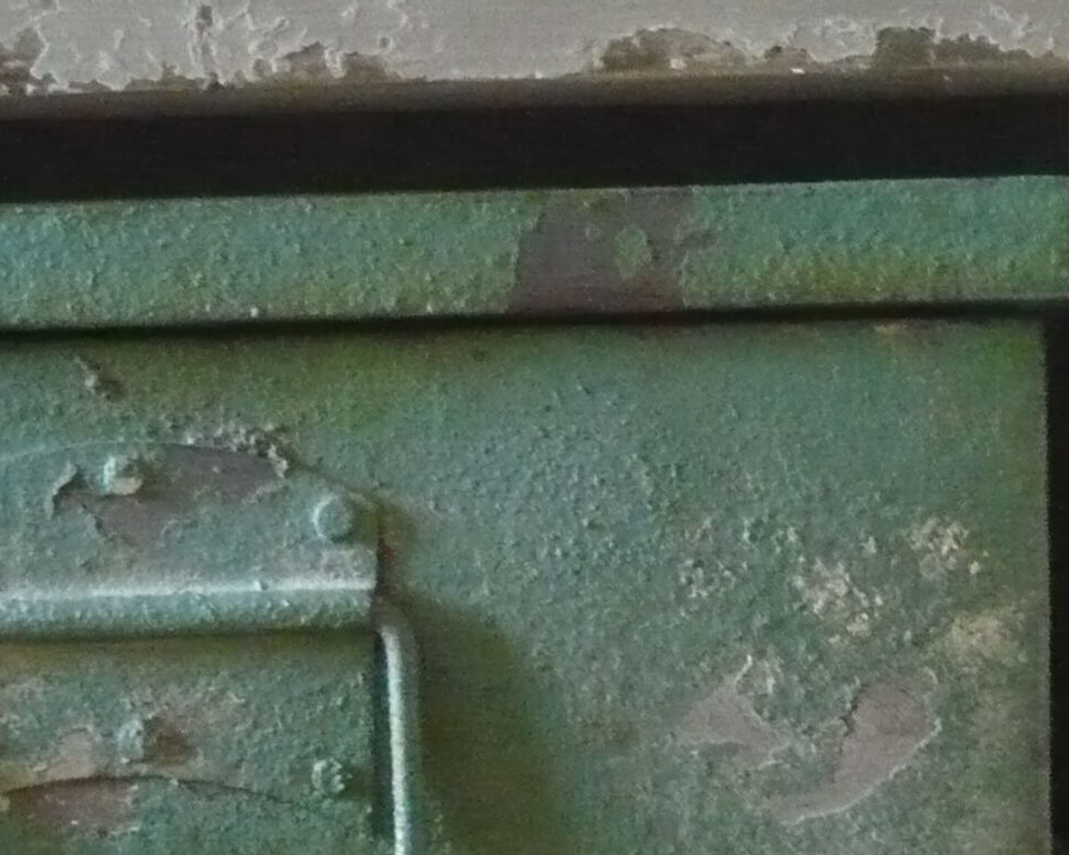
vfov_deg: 14.0
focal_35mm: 109
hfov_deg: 17.6
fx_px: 3448
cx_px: 646
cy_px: 702
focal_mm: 5.8
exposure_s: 1/13
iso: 800
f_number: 2.8
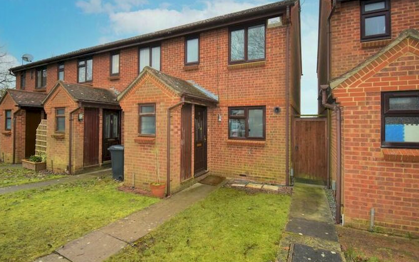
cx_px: 204
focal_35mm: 16
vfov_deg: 71.2
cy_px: 123
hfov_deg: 97.8
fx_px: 183
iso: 250
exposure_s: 1/200
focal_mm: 10
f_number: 5
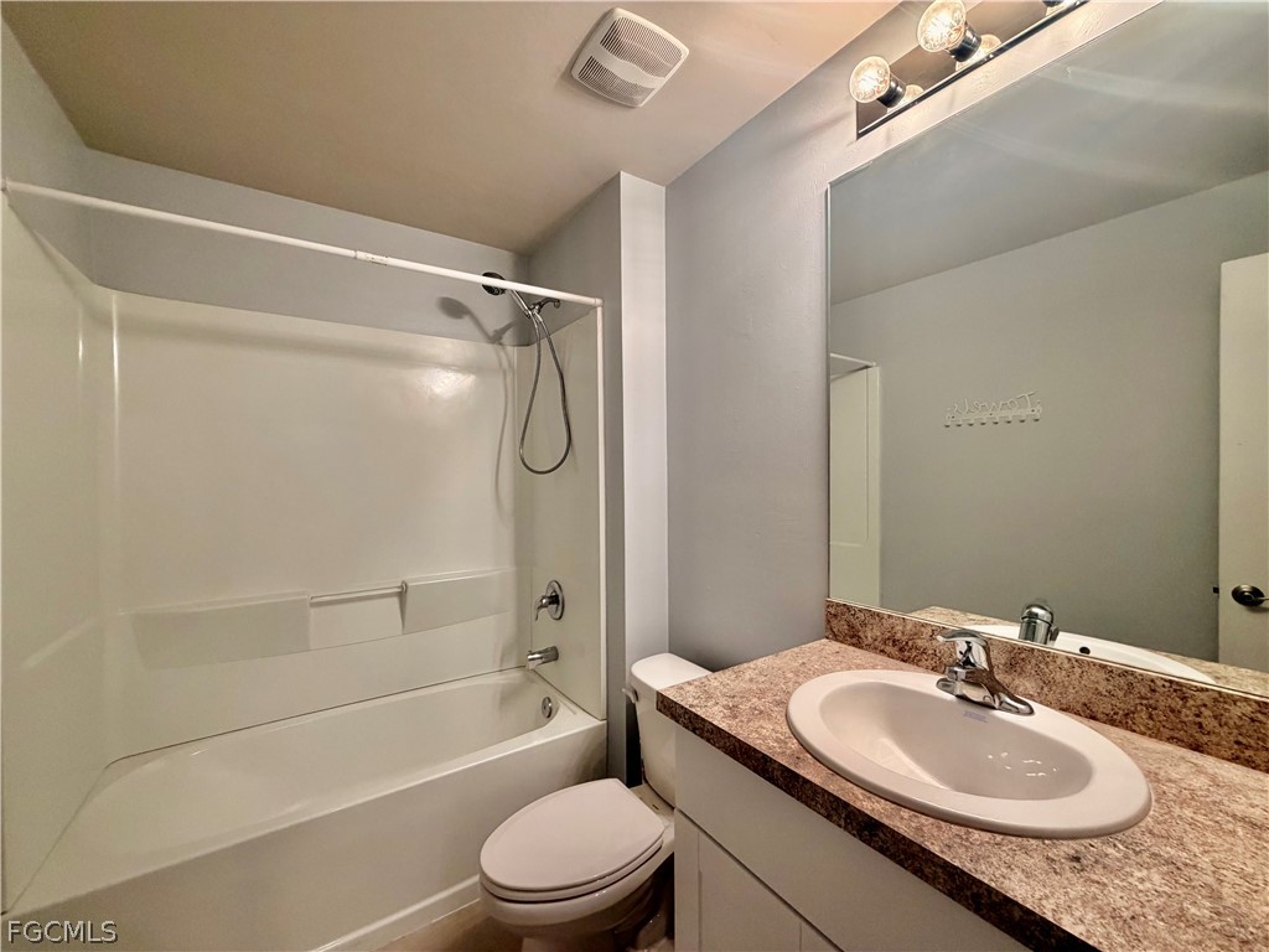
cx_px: 634
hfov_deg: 102.1
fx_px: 513
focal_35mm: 14
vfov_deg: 85.7
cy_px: 476
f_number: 2.2
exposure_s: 1/120
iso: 250
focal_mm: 2.22
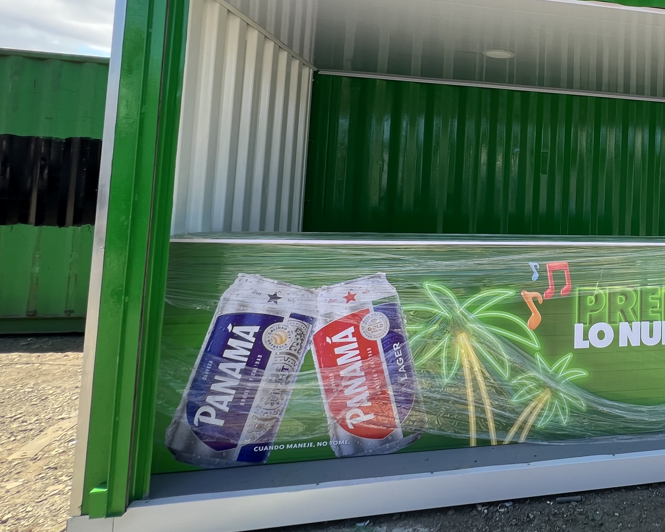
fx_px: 492
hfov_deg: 57.1
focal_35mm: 25
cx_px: 616
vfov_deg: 55.3
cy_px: 168
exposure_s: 1/207
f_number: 1.8
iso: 32
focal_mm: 1.57
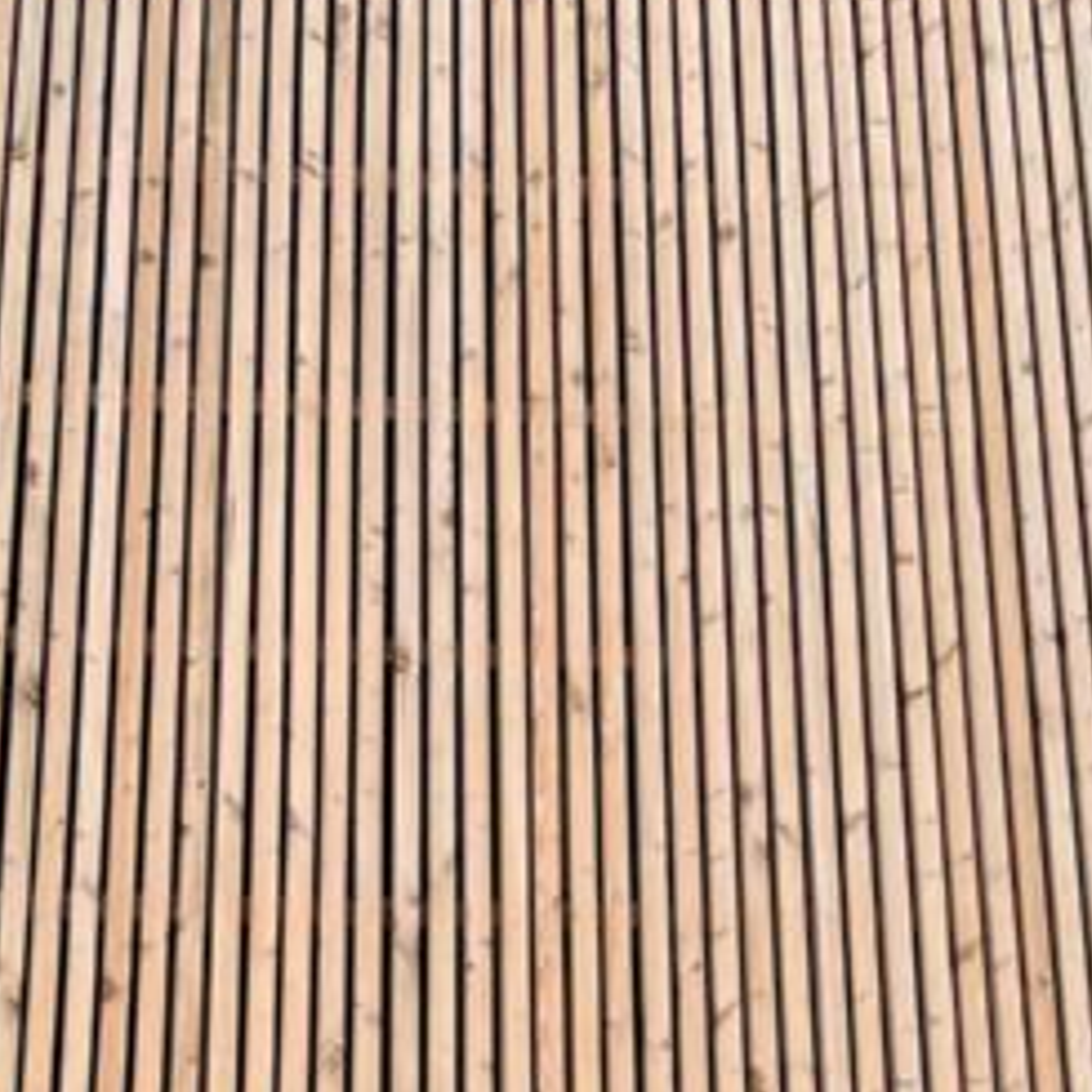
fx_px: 2141
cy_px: 932
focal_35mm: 60
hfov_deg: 28.6
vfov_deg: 27.8
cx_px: 566
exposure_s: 1/793
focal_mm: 5.1
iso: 50
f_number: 1.6
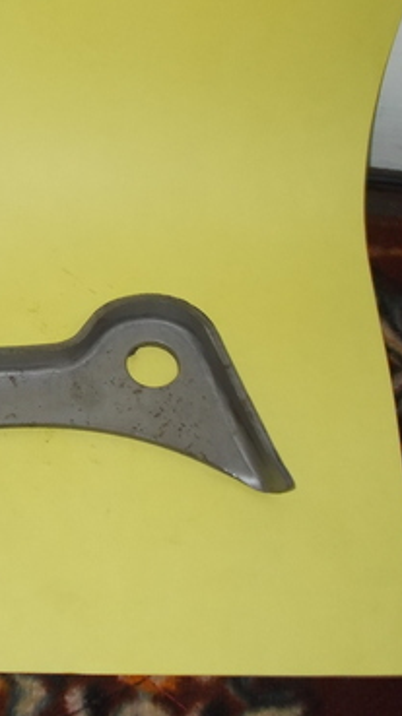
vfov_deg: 32.4
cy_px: 362
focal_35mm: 65
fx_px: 1234
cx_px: 2
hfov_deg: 18.0
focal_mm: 7.9
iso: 200
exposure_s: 1/30
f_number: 4.2
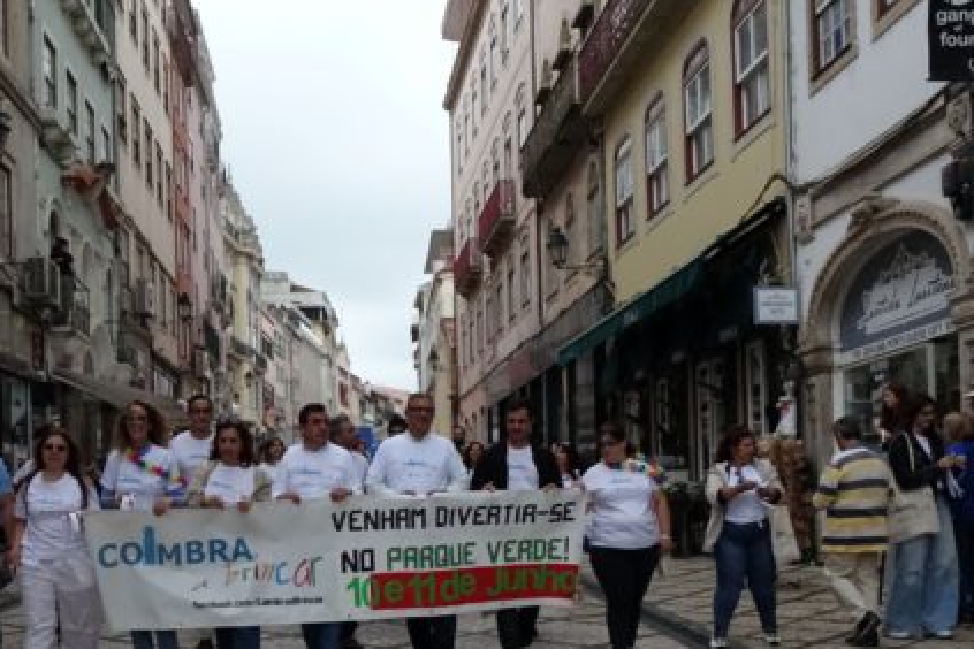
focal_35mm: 46
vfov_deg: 28.7
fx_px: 1244
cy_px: 513
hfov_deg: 42.4
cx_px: 366
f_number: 5.6
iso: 2000
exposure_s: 1/1600
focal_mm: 9.87
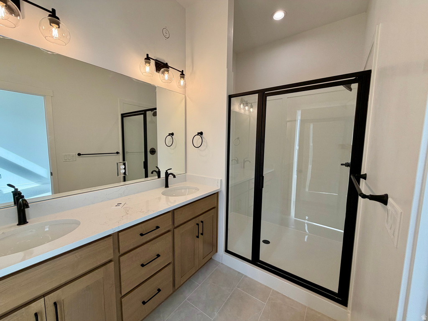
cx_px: 214
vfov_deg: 85.7
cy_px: 160
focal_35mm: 14
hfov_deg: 102.1
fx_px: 173
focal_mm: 2.22
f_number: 2.2
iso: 50
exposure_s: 1/144
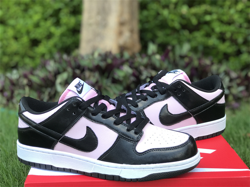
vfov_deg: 25.7
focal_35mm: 57
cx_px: 125
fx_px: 412
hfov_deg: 33.8
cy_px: 94
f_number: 2.8
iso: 25
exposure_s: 1/100
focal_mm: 6.6
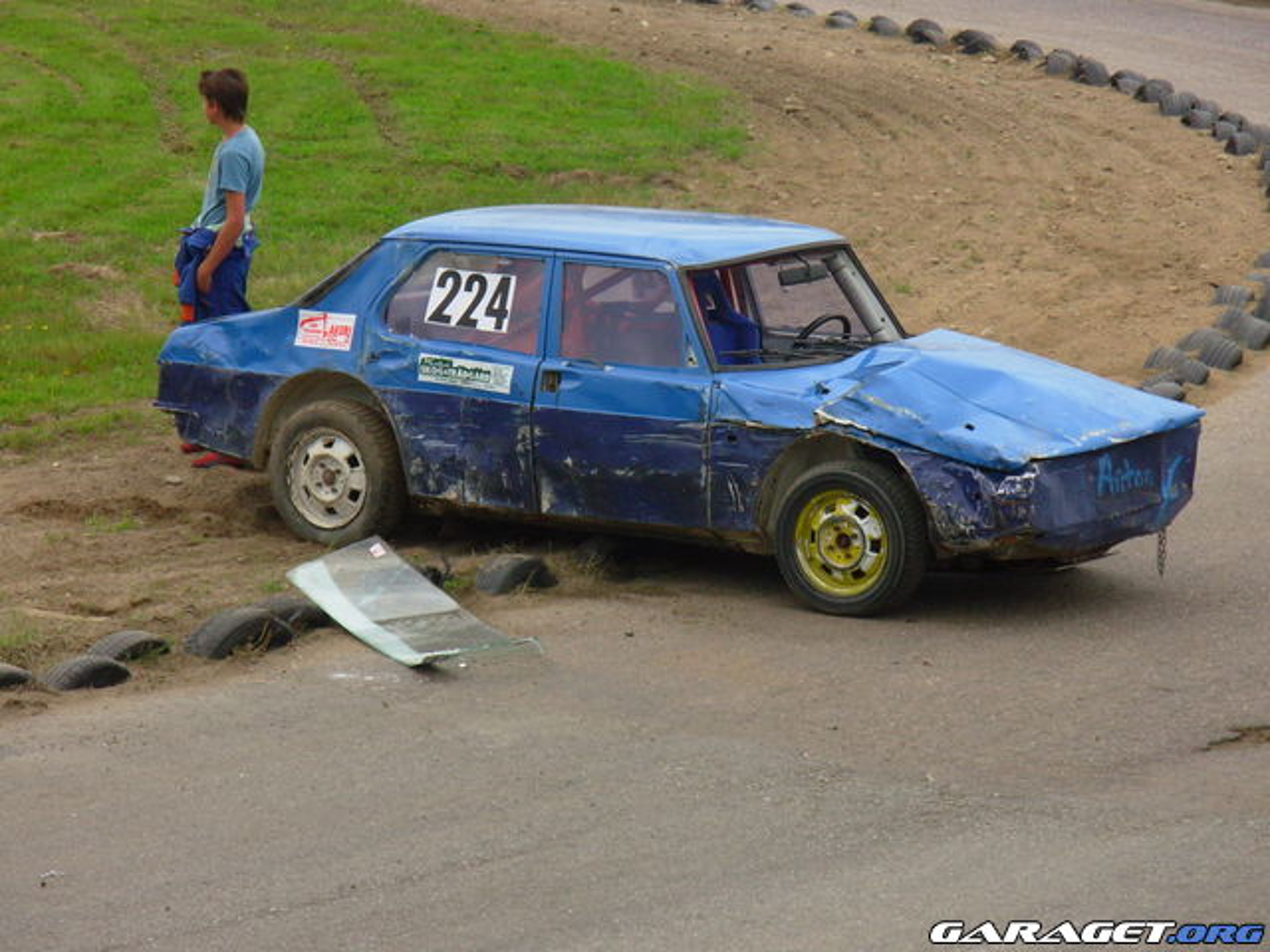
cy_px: 476
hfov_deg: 10.4
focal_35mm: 190
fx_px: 6971
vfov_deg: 7.8
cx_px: 635
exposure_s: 1/140
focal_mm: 31.4
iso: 71
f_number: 5
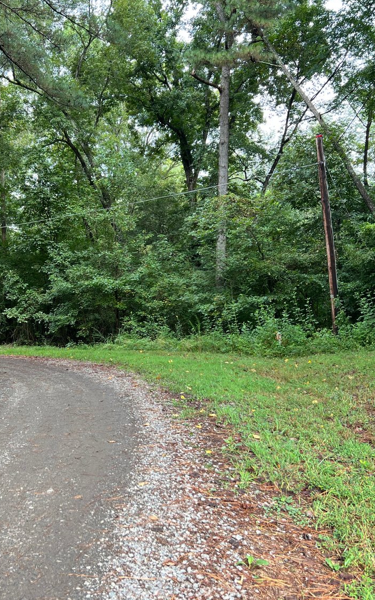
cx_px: 122
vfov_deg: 52.8
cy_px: 301
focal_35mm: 37
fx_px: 605
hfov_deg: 34.1
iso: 40
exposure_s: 1/160
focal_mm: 5.7
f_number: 1.5
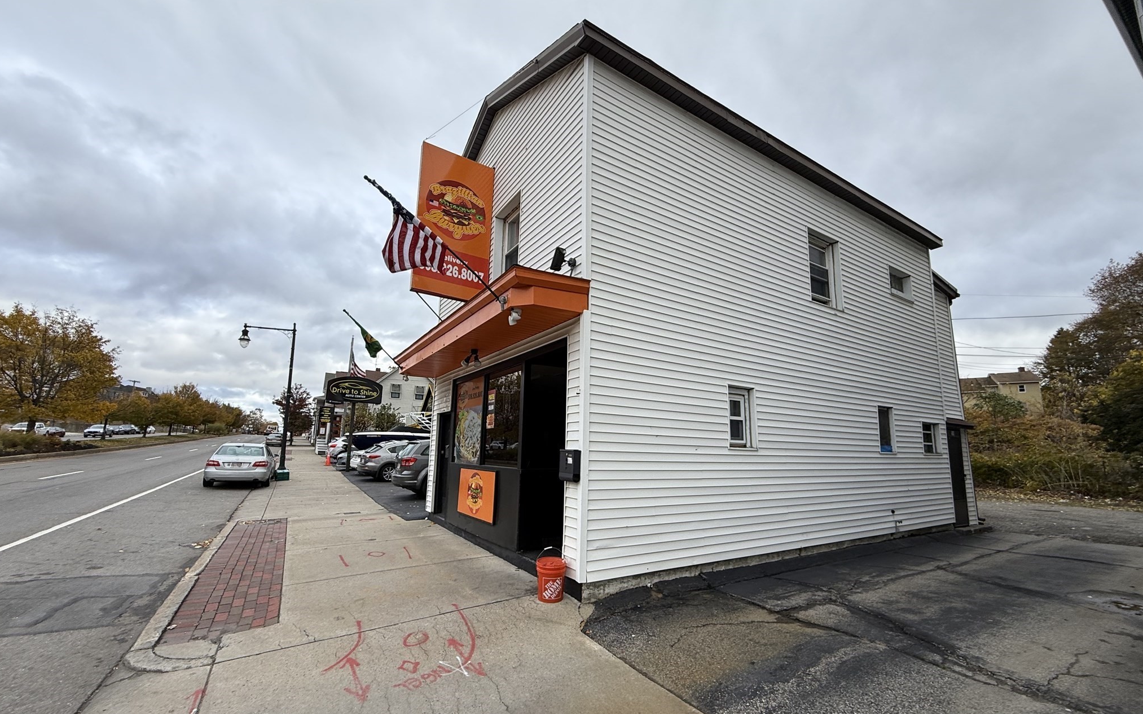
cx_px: 571
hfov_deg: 101.5
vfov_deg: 74.7
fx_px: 467
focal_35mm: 15
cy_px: 382
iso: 50
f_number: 2.2
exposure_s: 1/419
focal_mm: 2.22
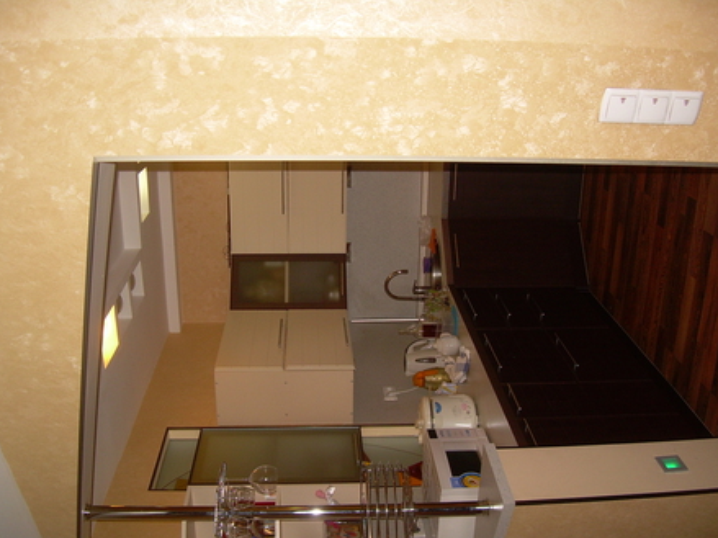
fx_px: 809
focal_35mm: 39
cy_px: 270
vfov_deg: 36.8
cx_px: 355
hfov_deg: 47.9
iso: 84
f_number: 2.8
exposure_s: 1/60
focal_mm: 6.3
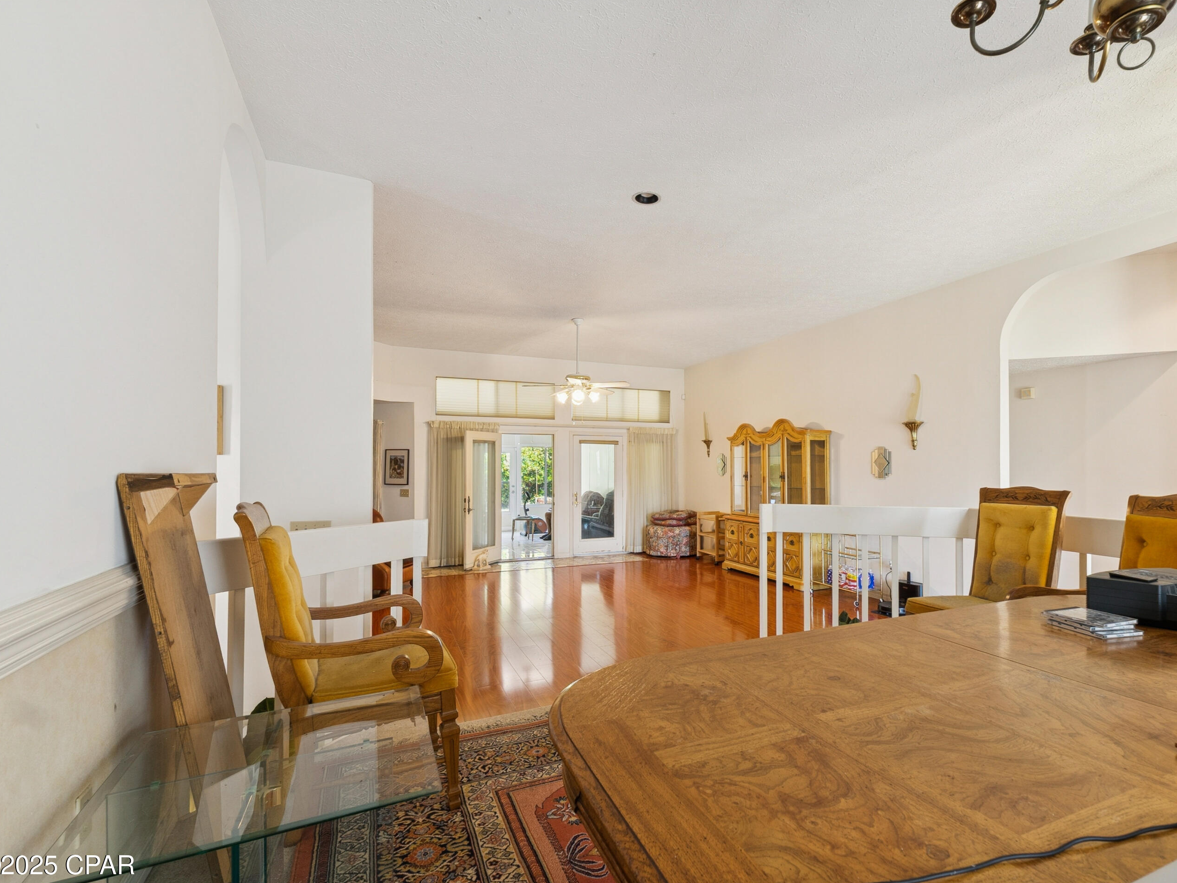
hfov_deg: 90.4
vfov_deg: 74.7
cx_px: 672
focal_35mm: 17
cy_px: 445
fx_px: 578
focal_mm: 10
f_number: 8
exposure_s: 1/3.33
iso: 100
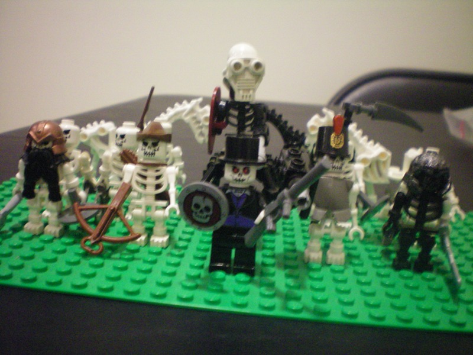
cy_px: 178
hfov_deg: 49.0
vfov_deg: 37.7
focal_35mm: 38
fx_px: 519
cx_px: 236
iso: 400
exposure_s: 1/20
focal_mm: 6.3
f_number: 3.1
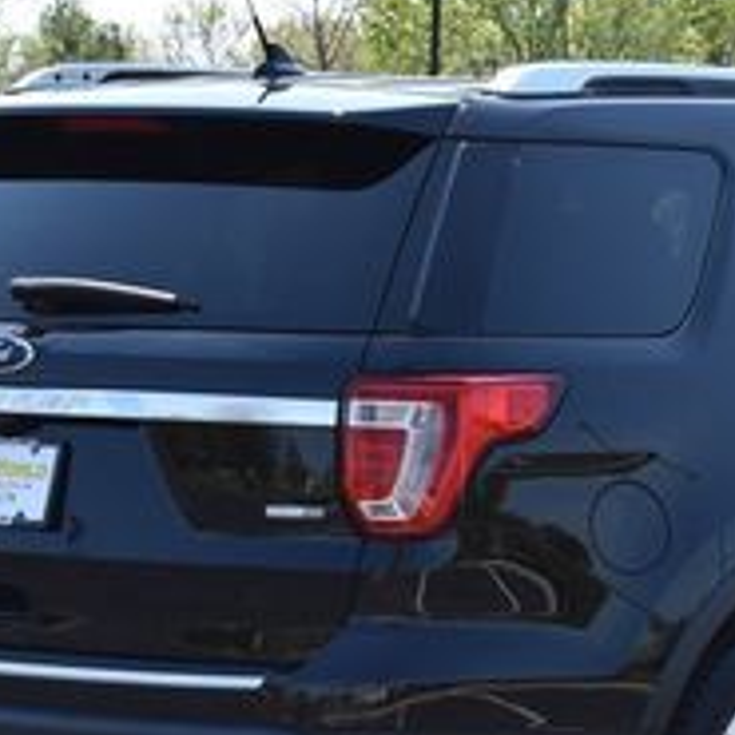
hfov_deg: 9.9
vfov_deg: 9.9
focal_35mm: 176
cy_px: 411
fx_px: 4228
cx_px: 648
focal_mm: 40
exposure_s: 1/250
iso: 160
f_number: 8
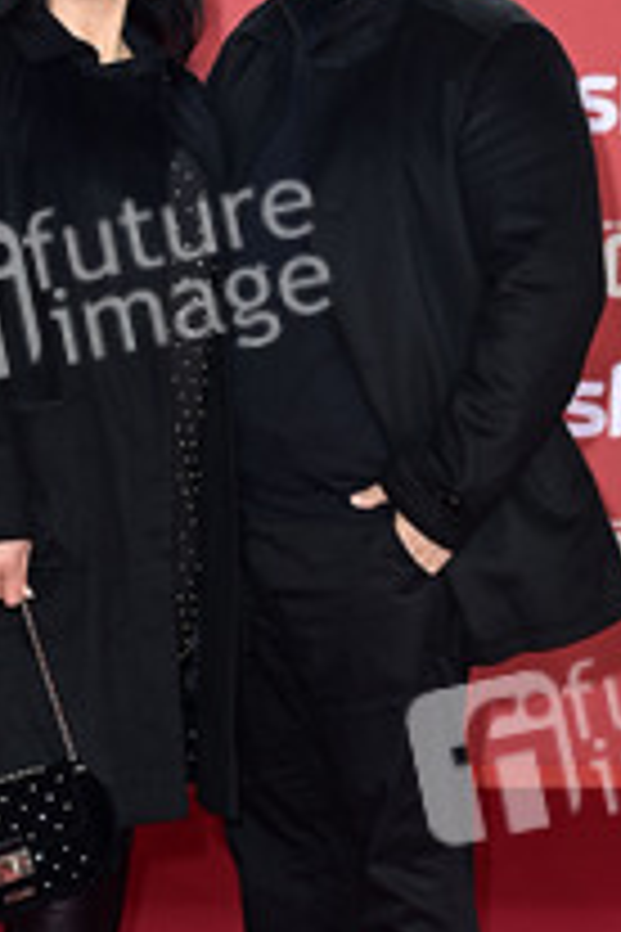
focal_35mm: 145
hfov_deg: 9.5
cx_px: 230
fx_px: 3752
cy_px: 513
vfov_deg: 14.2
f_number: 5
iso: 640
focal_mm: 75
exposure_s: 1/250
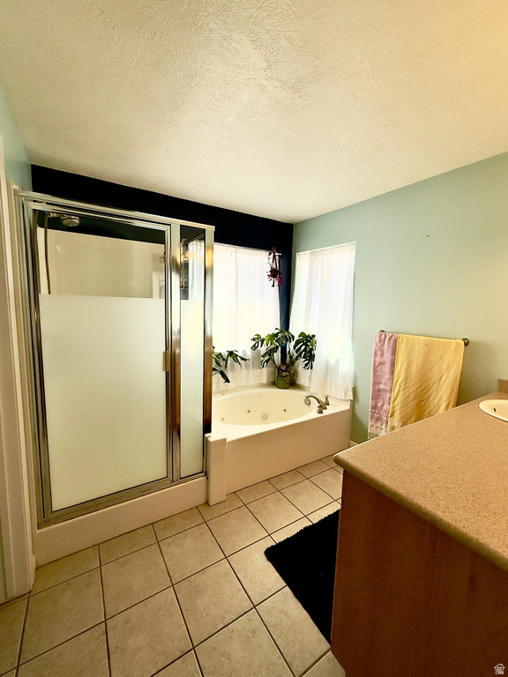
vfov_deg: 102.1
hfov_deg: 85.7
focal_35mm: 14
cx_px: 254
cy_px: 338
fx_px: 274
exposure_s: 1/239
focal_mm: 2.22
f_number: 2.2
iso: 64
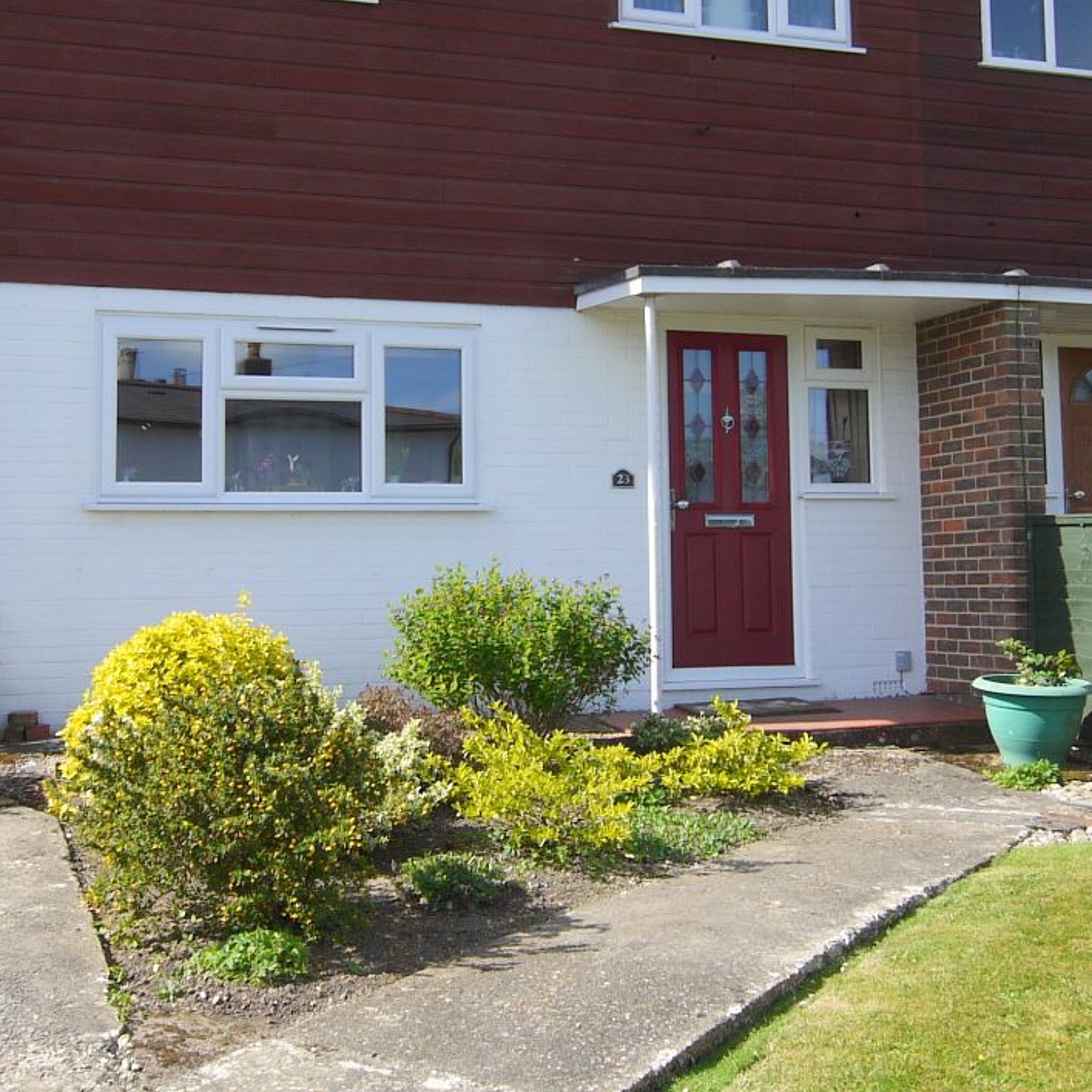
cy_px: 403
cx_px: 561
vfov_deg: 36.6
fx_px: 1642
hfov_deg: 36.8
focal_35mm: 46
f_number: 7.1
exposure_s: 1/320
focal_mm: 9
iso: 100
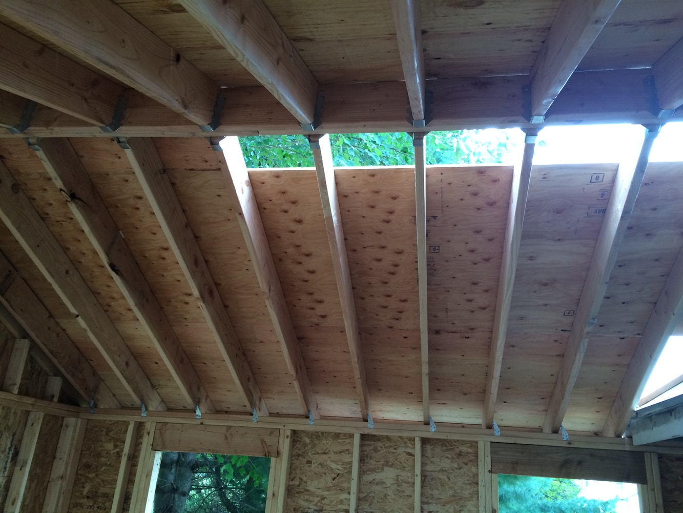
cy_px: 256
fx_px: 572
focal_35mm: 29
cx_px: 342
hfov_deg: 61.7
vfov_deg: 48.2
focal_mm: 4.15
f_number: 2.2
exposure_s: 1/30
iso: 50
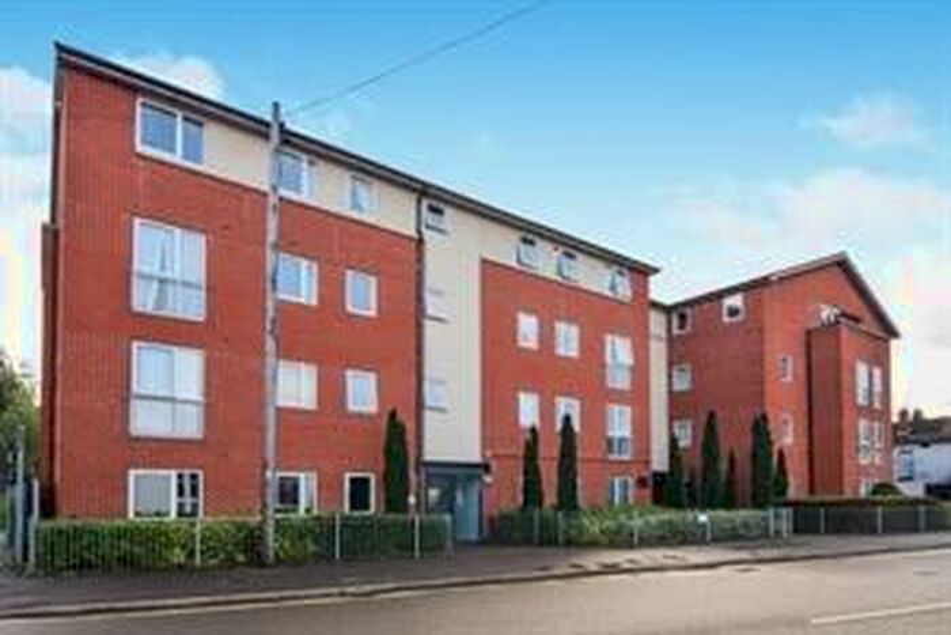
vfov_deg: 63.2
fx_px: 515
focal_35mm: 20
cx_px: 476
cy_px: 318
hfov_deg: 85.4
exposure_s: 1/200
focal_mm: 13
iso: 800
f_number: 20
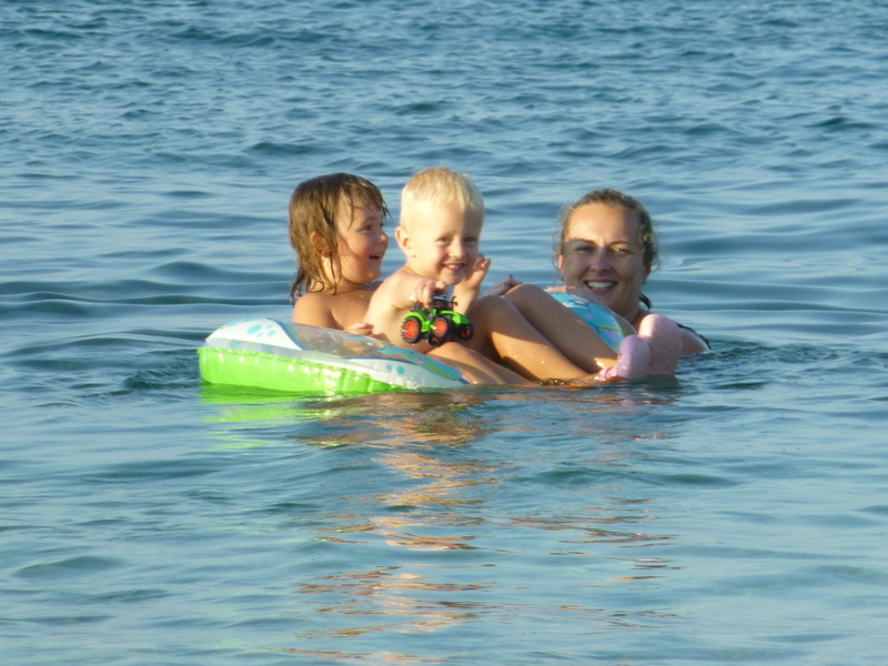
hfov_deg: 5.1
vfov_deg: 3.8
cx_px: 444
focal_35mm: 391
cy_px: 333
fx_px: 10030
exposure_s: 1/160
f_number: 5.9
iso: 100
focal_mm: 45
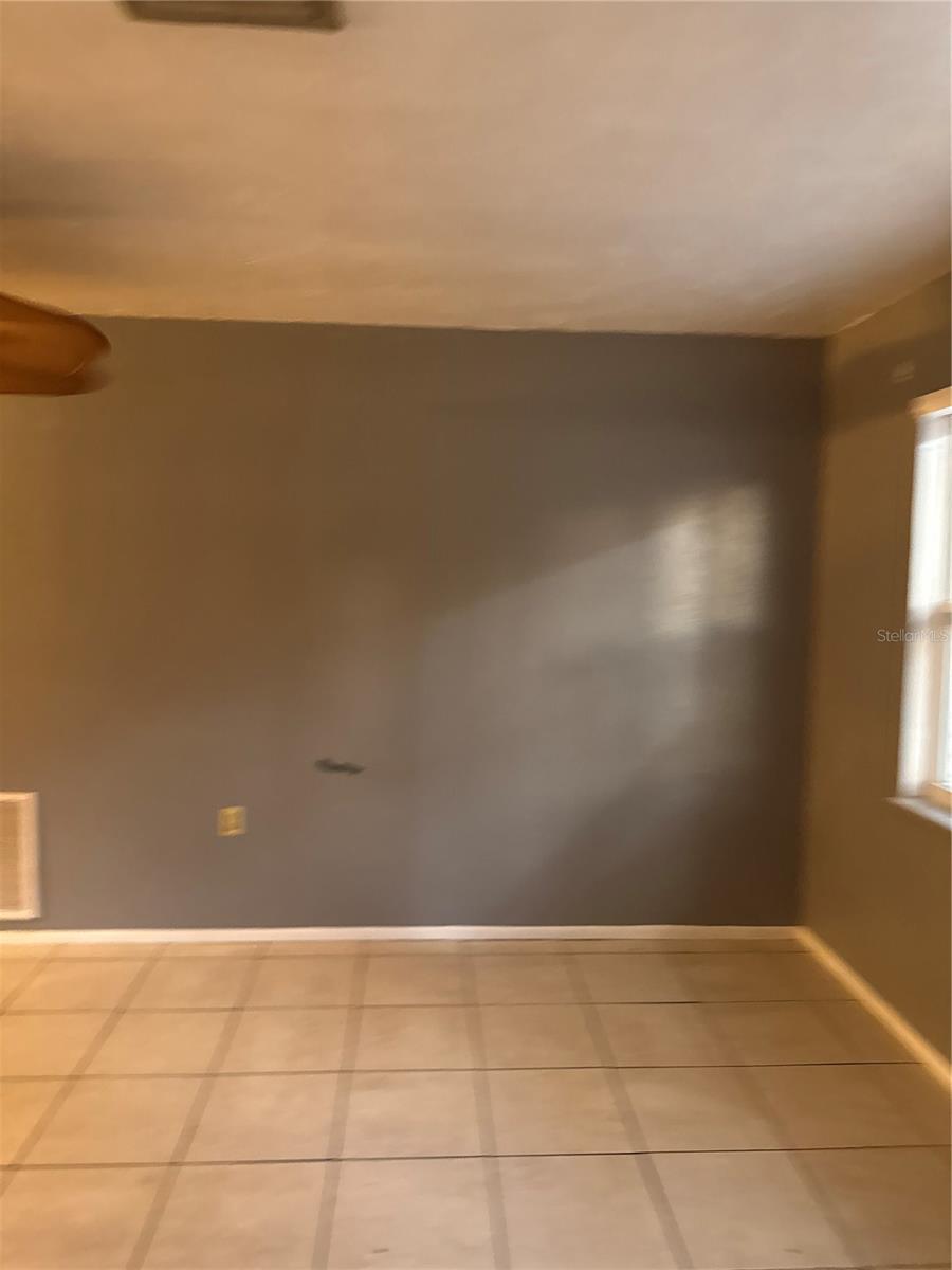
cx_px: 476
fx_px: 880
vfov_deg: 71.6
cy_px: 635
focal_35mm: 24
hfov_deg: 56.8
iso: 800
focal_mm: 6.76
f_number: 1.78
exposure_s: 1/40
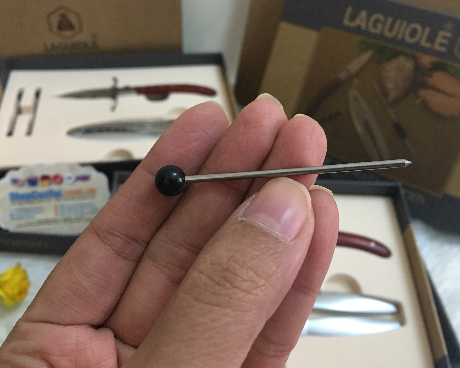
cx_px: 239
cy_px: 183
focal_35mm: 31
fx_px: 422
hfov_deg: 57.2
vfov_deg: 47.1
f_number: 2.2
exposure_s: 1/17
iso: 125
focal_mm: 4.15
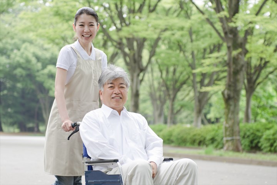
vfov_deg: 13.0
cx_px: 138
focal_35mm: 105
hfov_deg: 19.5
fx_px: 808
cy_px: 92
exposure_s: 1/125
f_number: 2.8
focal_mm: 70
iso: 100
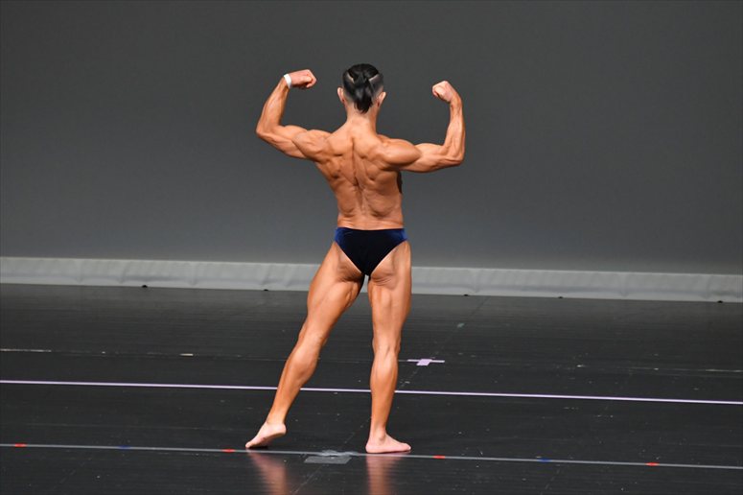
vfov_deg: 4.0
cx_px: 372
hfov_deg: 6.0
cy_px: 248
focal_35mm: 345
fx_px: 7117
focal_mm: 230
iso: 4000
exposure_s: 1/400
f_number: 5.6
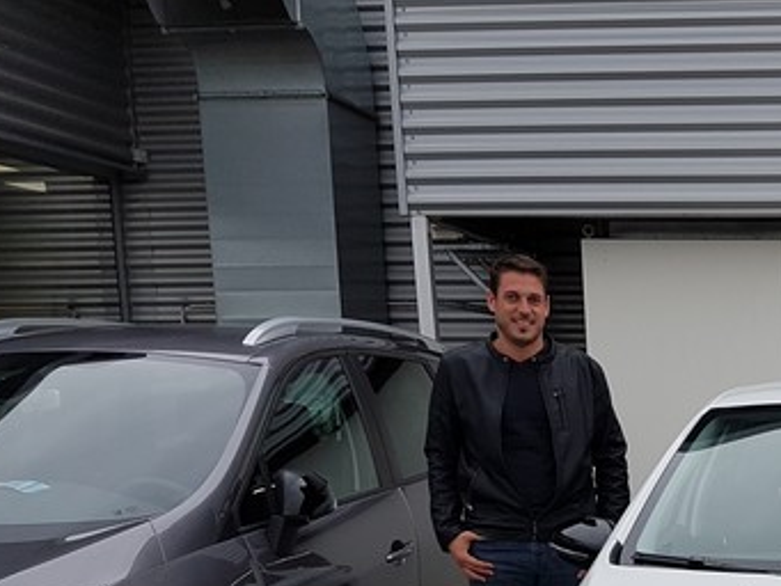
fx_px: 1377
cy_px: 662
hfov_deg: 28.4
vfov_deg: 22.5
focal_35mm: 61
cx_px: 884
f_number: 1.7
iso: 40
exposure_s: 1/235
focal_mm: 4.2
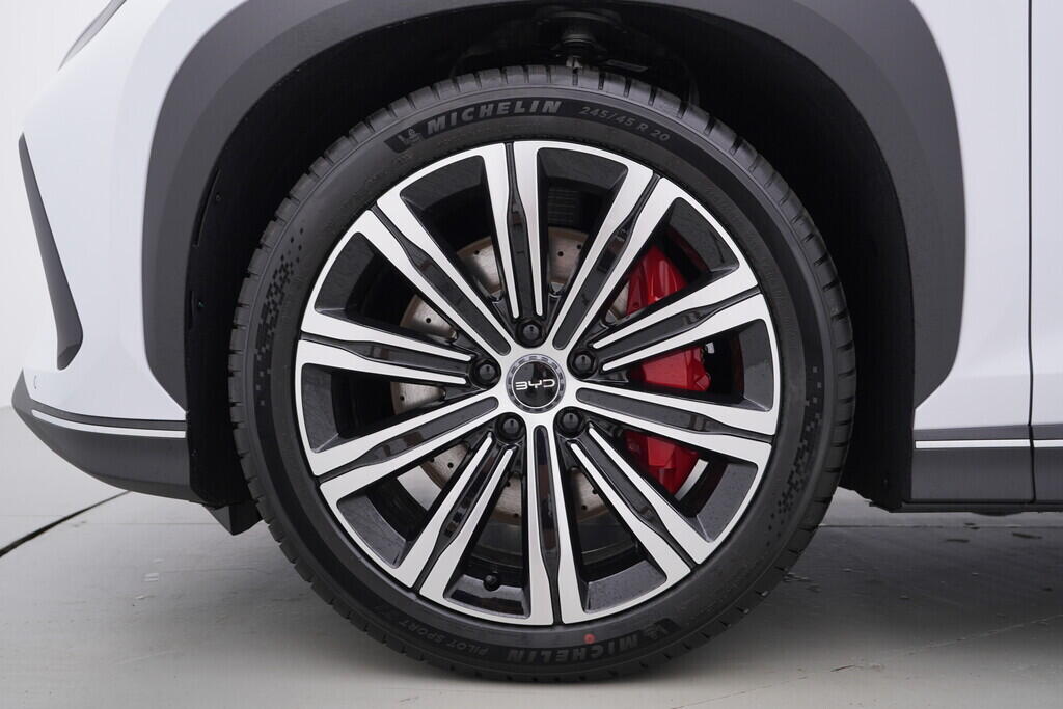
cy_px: 354
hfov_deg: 53.1
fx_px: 1063
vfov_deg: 36.9
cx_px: 532
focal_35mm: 36
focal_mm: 24
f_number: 4
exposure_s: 1/80
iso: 125
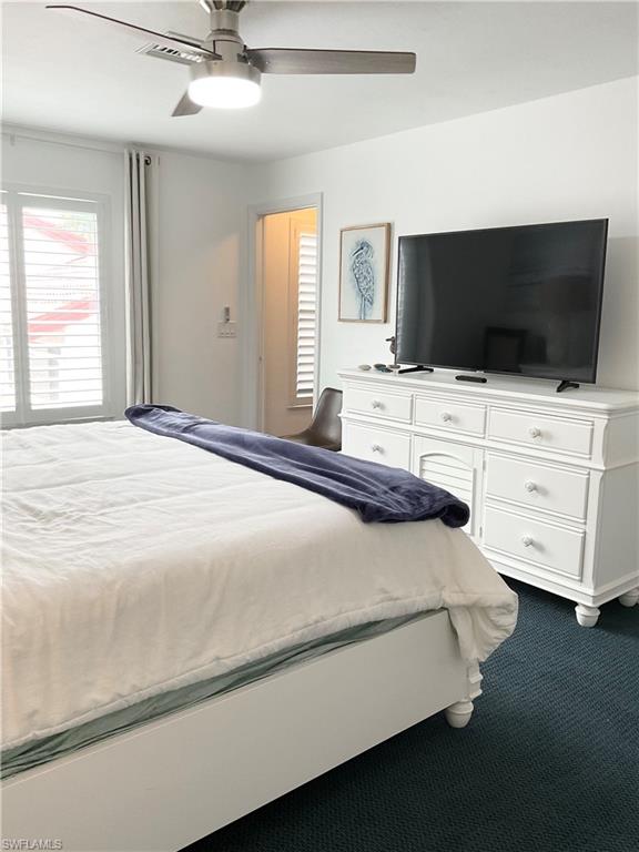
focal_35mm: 29
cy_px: 426
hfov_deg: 48.2
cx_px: 320
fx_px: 714
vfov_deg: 61.7
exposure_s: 1/120
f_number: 1.8
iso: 64
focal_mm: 3
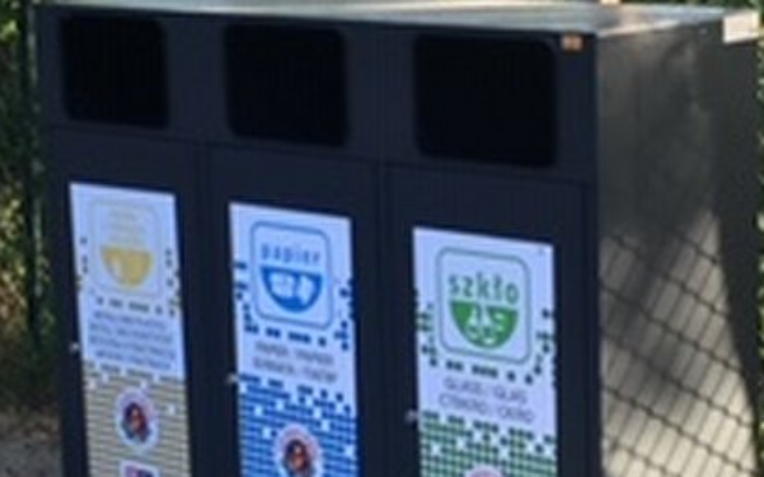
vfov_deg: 12.1
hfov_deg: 19.3
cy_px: 289
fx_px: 2248
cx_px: 430
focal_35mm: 108
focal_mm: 4.15
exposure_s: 1/100
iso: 25
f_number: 2.2
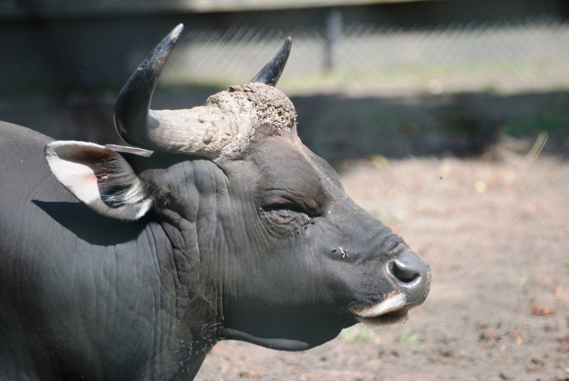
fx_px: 5221
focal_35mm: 330
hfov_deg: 6.2
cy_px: 190
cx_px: 284
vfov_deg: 4.2
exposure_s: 1/500
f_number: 5.3
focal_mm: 220
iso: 250
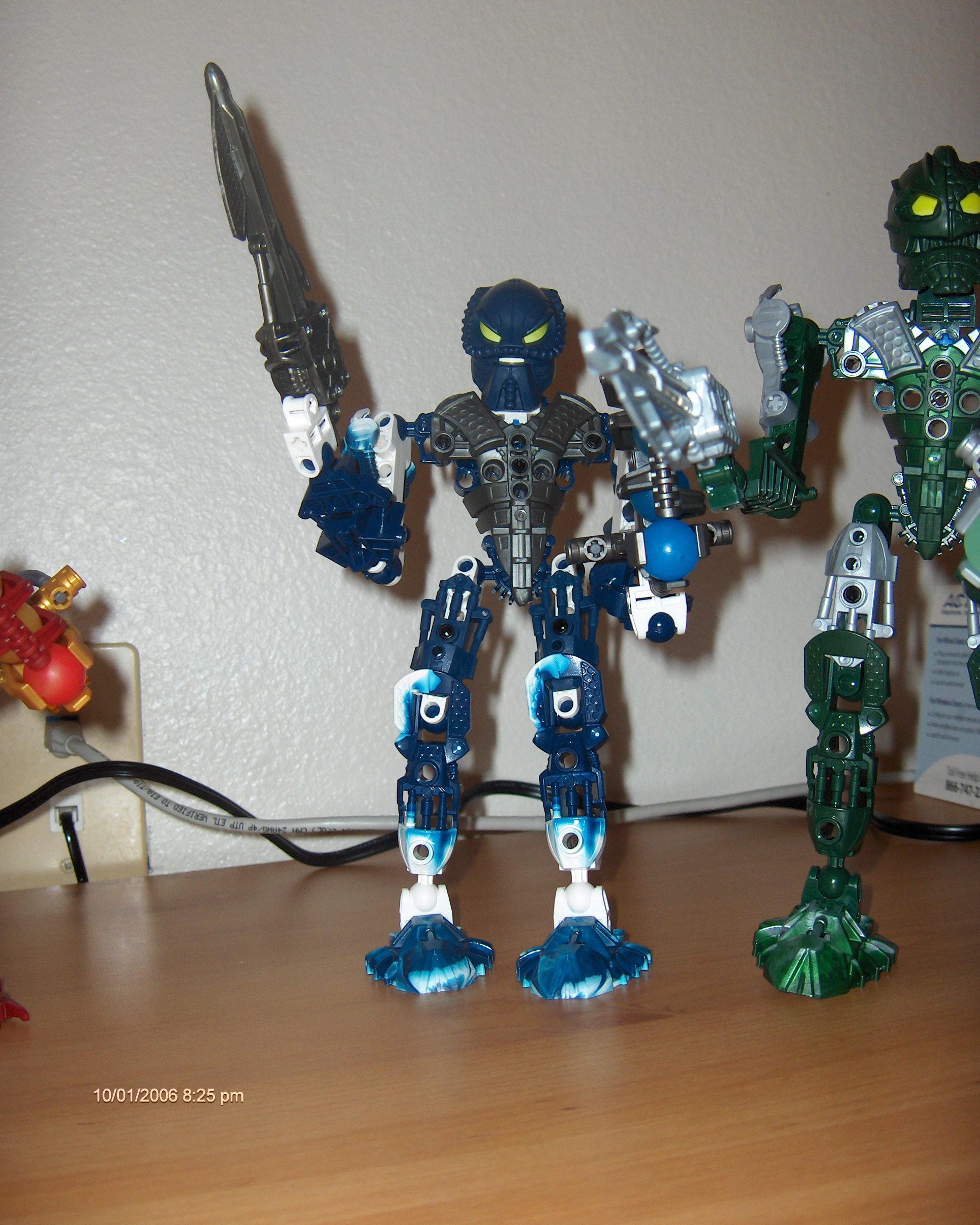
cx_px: 488
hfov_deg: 36.5
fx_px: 1486
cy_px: 572
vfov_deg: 44.8
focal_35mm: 41
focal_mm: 8
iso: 100
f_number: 2.8
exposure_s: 1/60
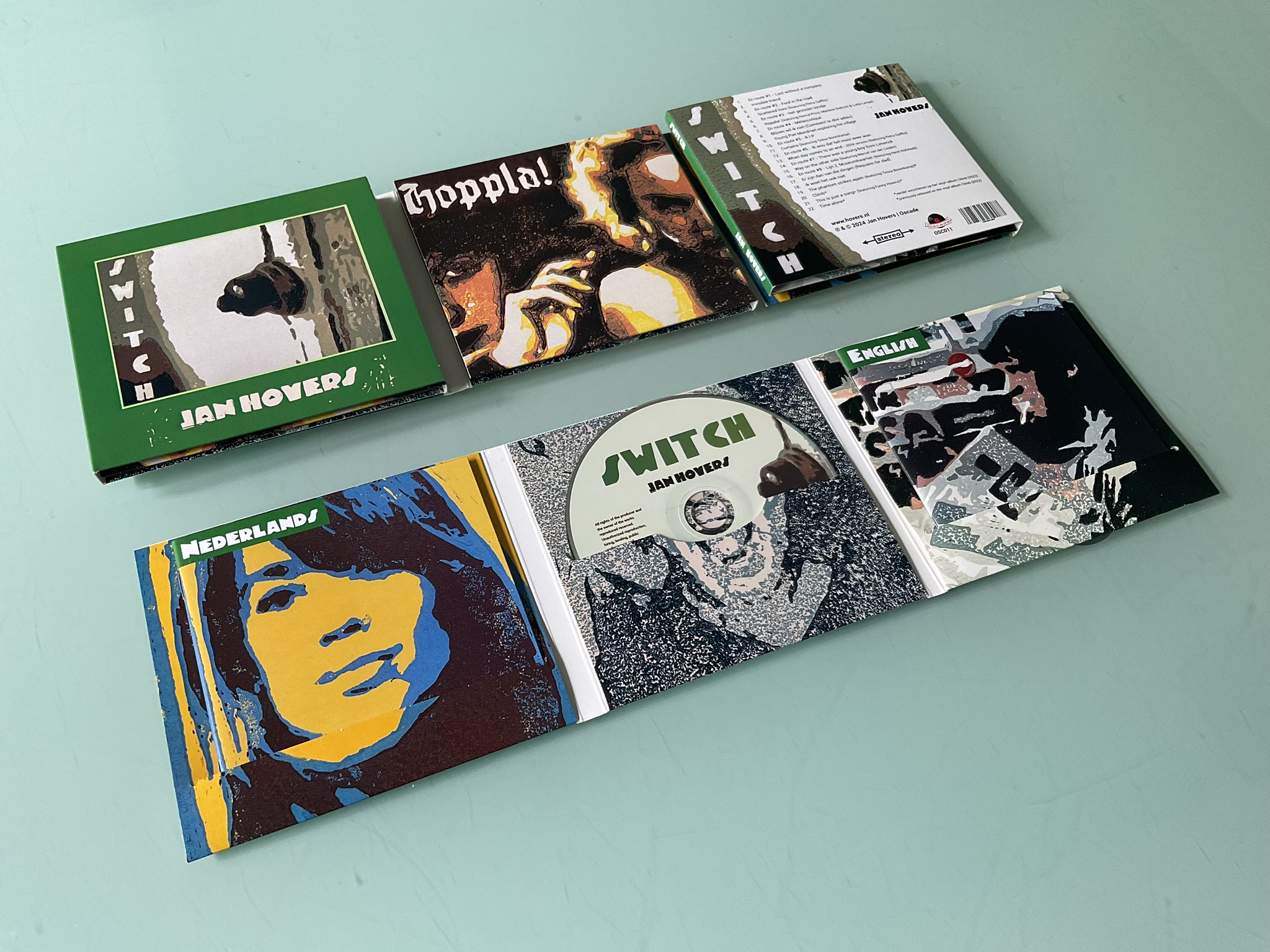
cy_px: 476
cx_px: 635
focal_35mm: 29
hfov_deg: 61.7
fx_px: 1064
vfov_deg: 48.2
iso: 50
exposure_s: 1/50
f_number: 1.8
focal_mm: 3
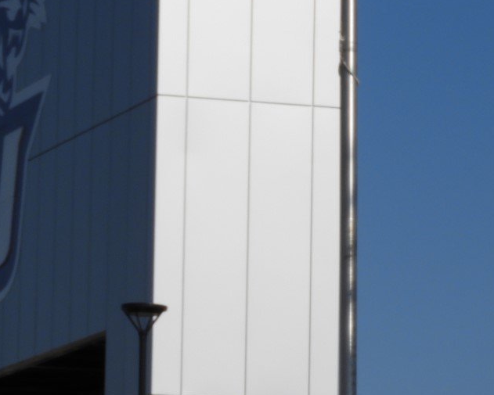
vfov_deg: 4.6
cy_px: 74
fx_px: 4884
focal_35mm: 334
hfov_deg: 5.8
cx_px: 20
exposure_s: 1/1600
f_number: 5.2
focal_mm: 26.9
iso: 100
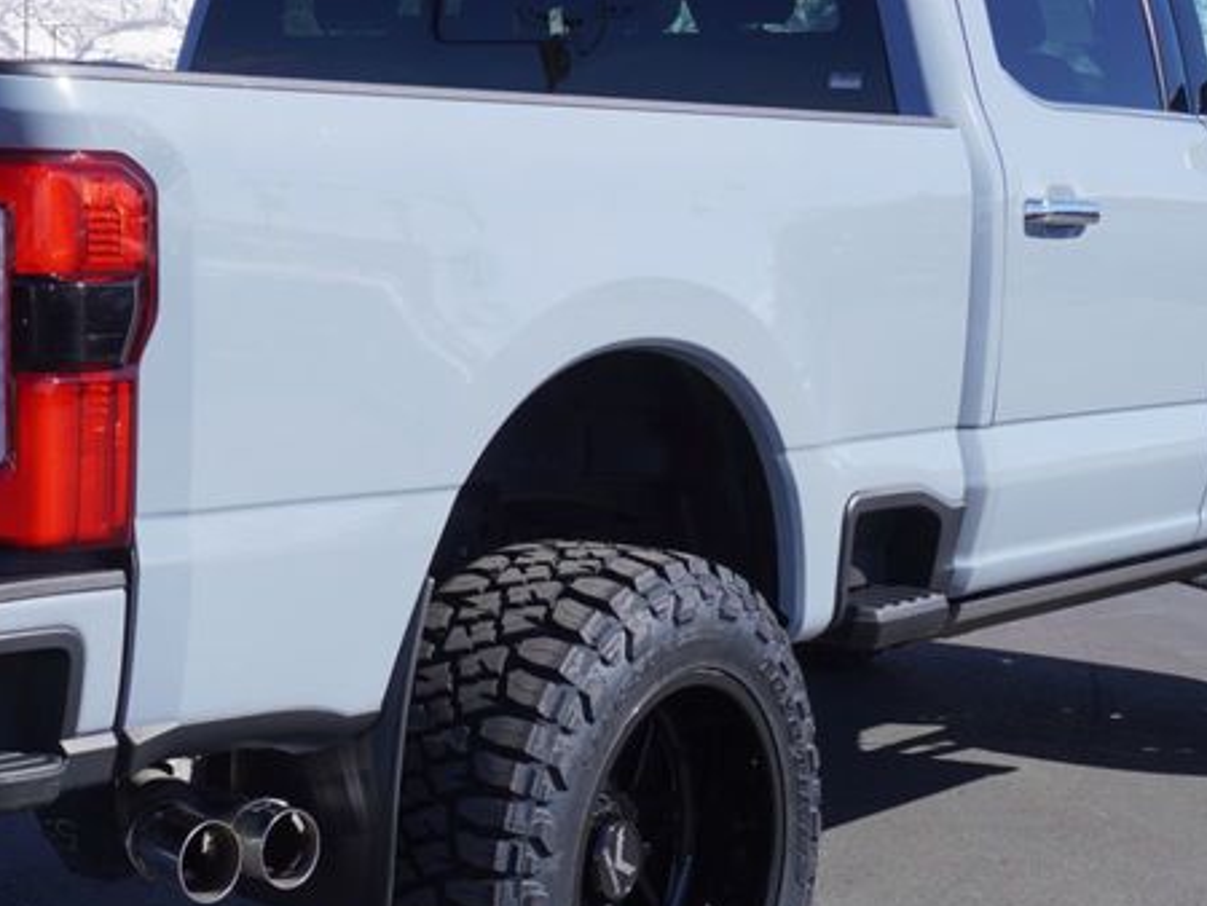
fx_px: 2864
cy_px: 528
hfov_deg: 23.6
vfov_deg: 18.0
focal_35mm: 82
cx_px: 359
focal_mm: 25
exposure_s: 1/250
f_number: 8
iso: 100
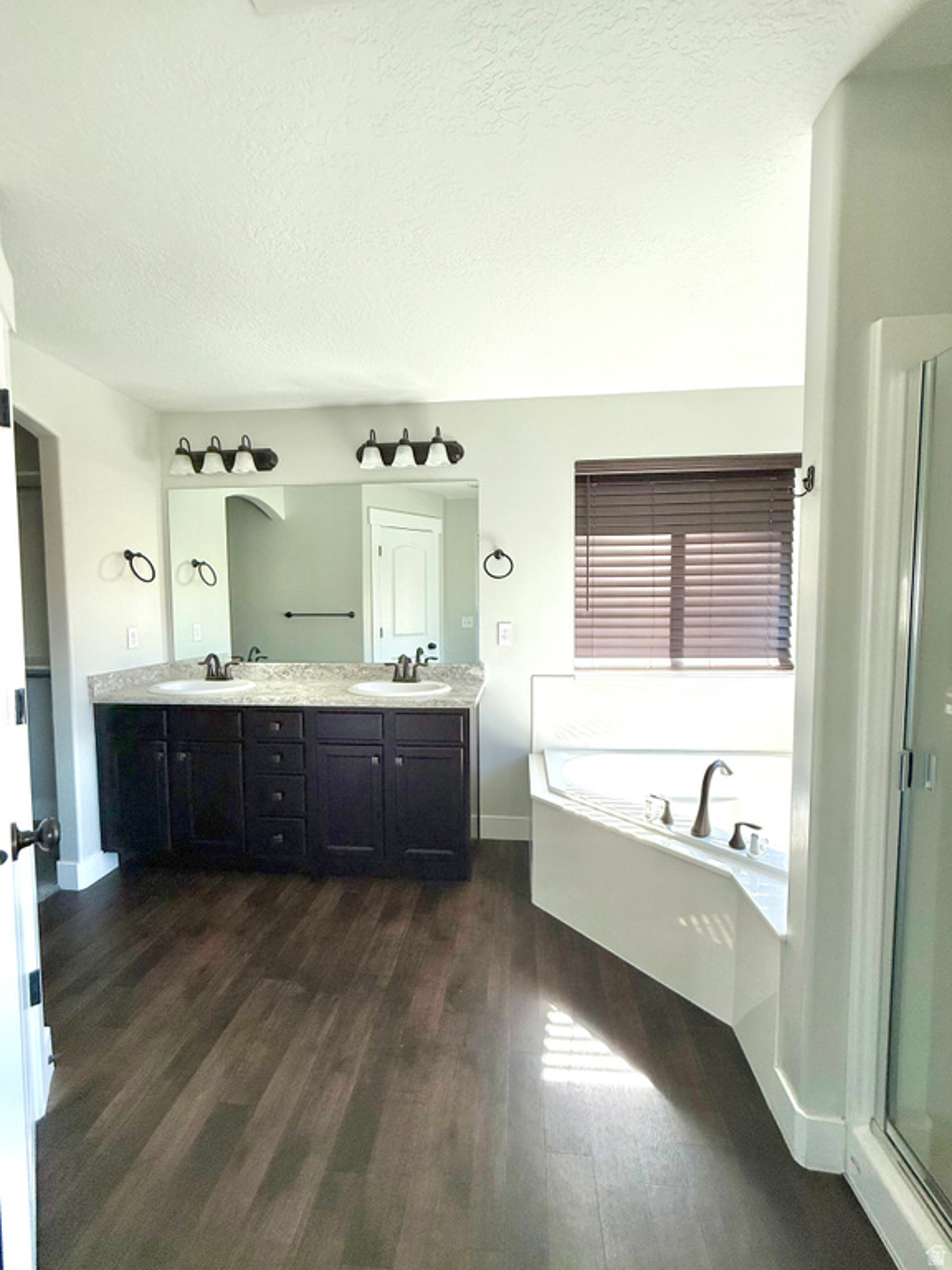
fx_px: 513
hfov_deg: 85.7
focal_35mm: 14
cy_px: 635
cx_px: 476
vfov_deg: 102.1
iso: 125
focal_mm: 2.22
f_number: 2.2
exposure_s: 1/99
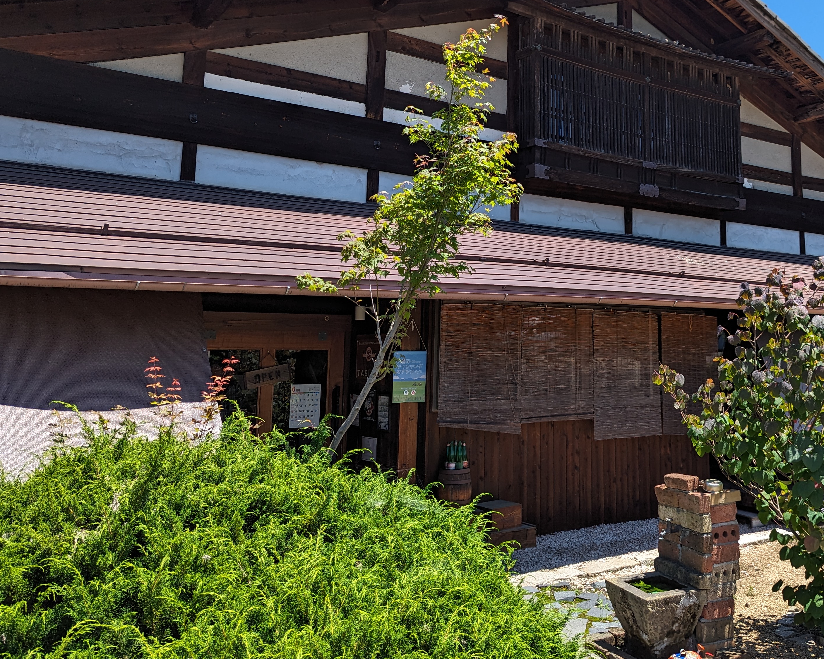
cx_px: 544
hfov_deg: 51.9
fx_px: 829
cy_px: 236
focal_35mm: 34
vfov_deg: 42.9
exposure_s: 1/1192
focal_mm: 6.81
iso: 45
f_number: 1.85
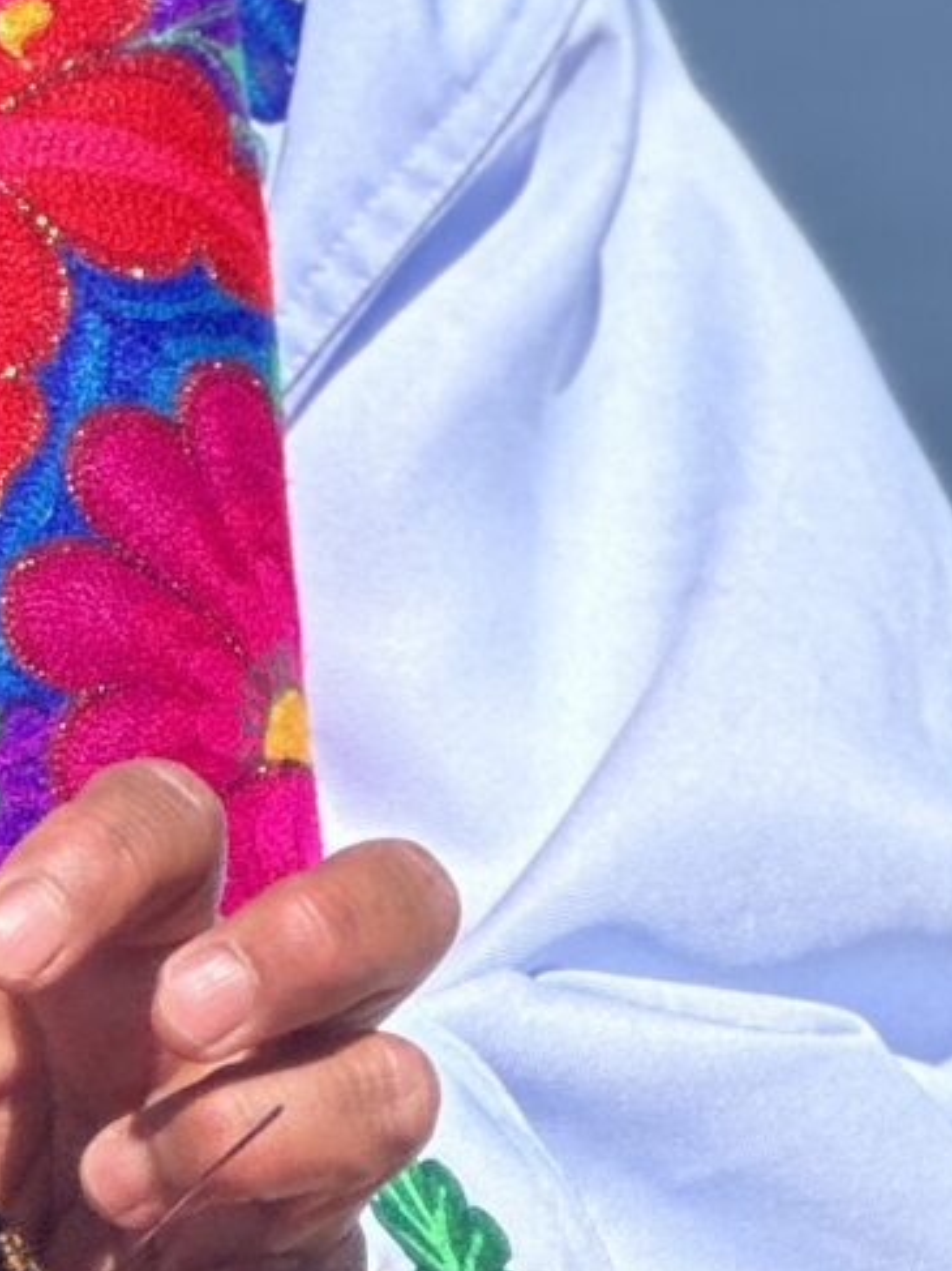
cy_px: 906
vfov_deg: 4.9
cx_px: -809
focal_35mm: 405
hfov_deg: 3.6
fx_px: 14857
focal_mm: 9
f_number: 2.8
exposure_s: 1/479
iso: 32
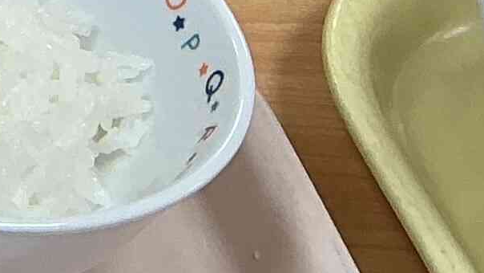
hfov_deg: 8.4
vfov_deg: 5.5
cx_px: -1011
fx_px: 2708
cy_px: -477
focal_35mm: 211
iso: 32
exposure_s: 1/120
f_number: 1.8
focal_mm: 3
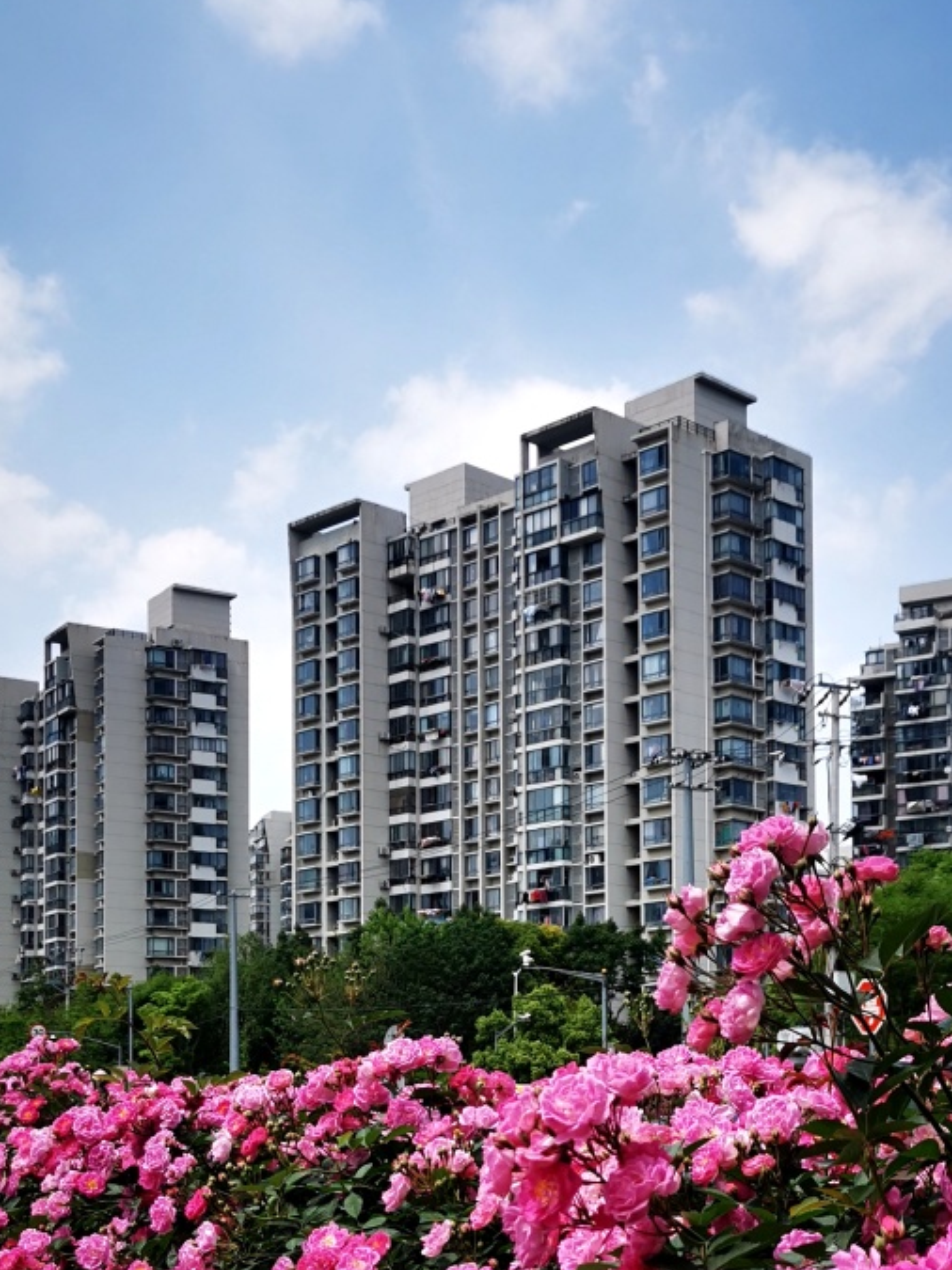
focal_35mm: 48
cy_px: 1042
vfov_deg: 38.0
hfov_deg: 30.2
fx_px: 1761
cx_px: 564
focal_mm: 5.58
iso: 50
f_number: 1.8
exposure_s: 1/2874
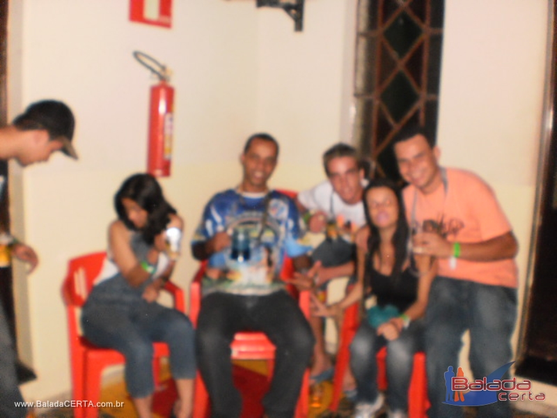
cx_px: 278
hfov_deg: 51.4
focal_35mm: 36
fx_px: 579
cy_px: 209
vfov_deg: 39.7
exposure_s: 1/30
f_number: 3.1
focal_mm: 6.3
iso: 500
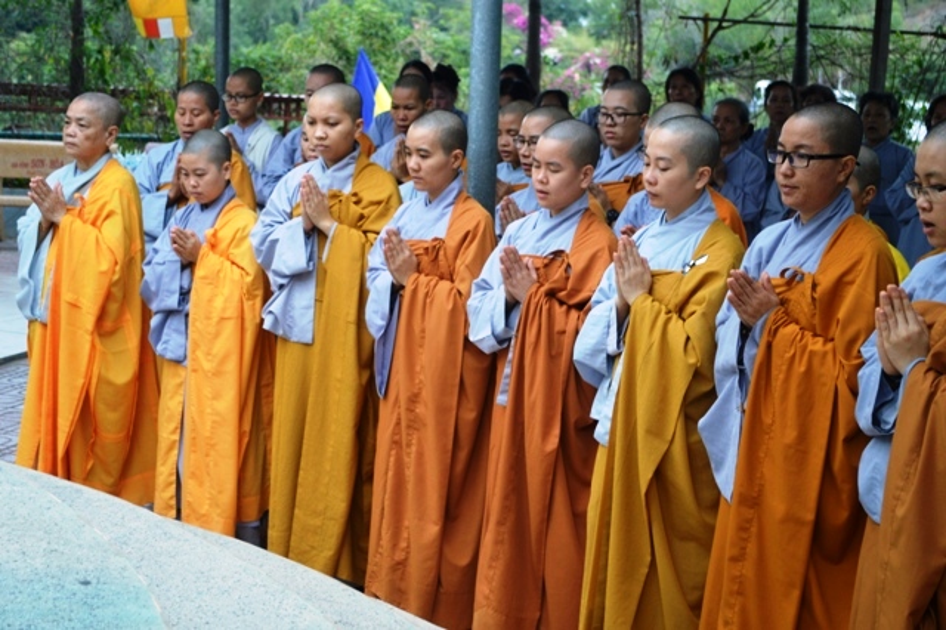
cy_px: 315
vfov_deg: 21.5
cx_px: 473
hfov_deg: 31.9
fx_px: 1655
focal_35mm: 63
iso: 400
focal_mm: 42
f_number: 5.3
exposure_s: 1/50
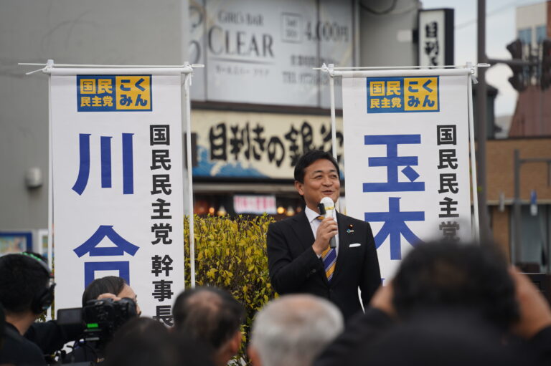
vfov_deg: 6.9
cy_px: 183
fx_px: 3059
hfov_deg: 10.3
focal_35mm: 200
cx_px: 276
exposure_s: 1/250
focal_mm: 200
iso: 100
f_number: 5.6
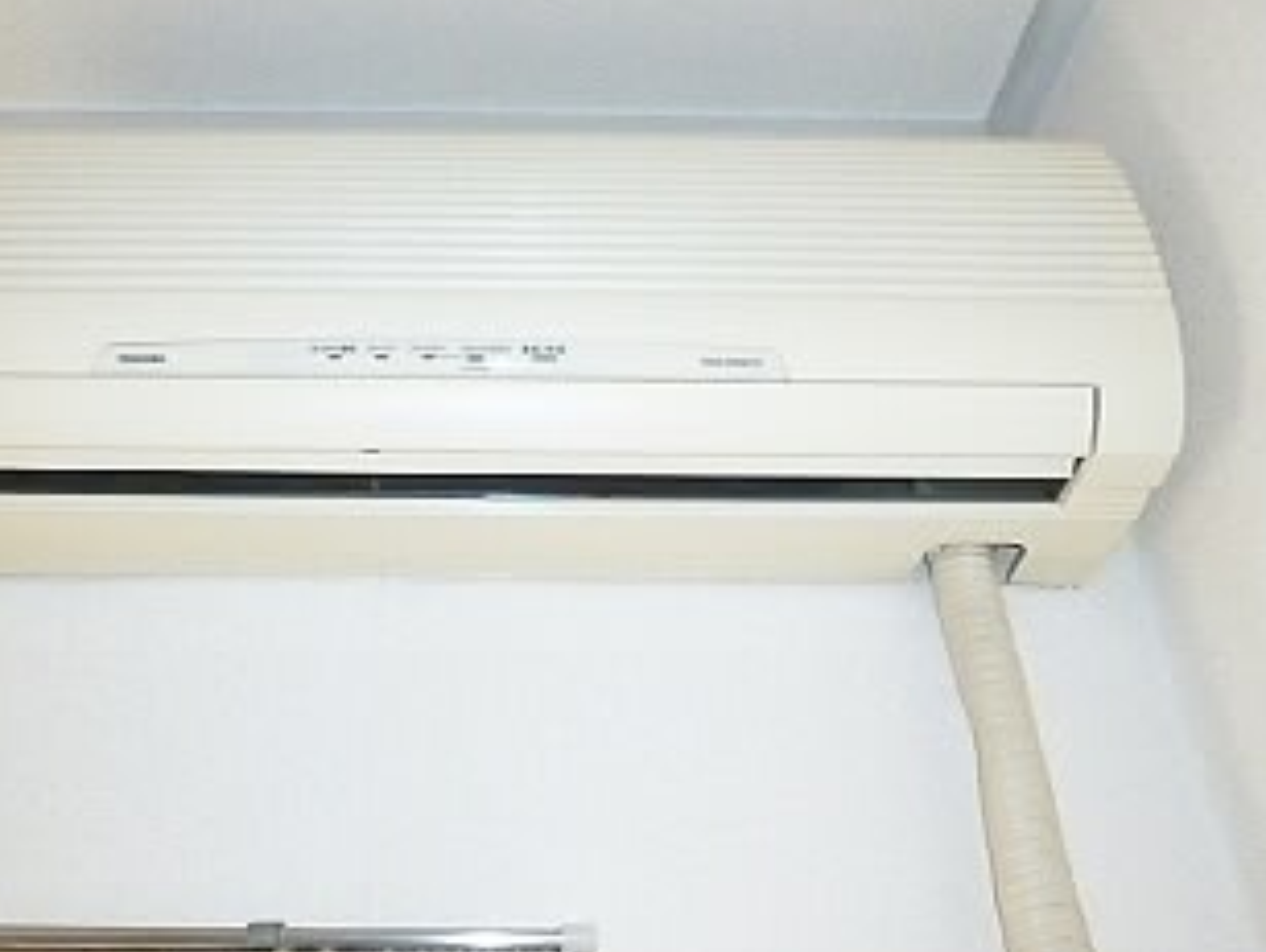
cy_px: 427
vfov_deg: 40.7
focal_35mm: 35
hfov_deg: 52.0
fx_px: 1282
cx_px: 474
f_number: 3.1
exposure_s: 1/500
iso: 1600
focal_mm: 4.5
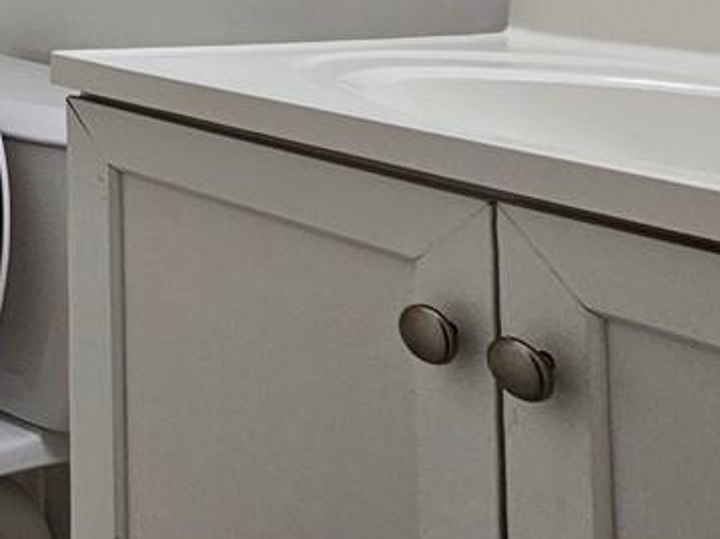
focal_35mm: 58
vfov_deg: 22.2
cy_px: -194
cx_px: -562
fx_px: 1206
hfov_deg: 21.8
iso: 125
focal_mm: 2.2
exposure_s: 1/60
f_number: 2.2
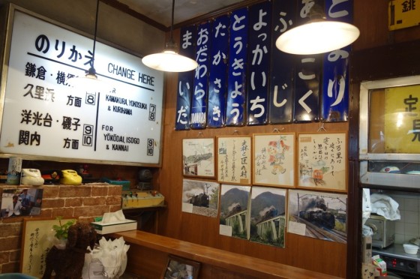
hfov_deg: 65.5
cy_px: 140
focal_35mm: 28
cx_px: 210
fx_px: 326
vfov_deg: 46.3
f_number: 2.5
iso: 160
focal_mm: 10.4
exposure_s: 1/30
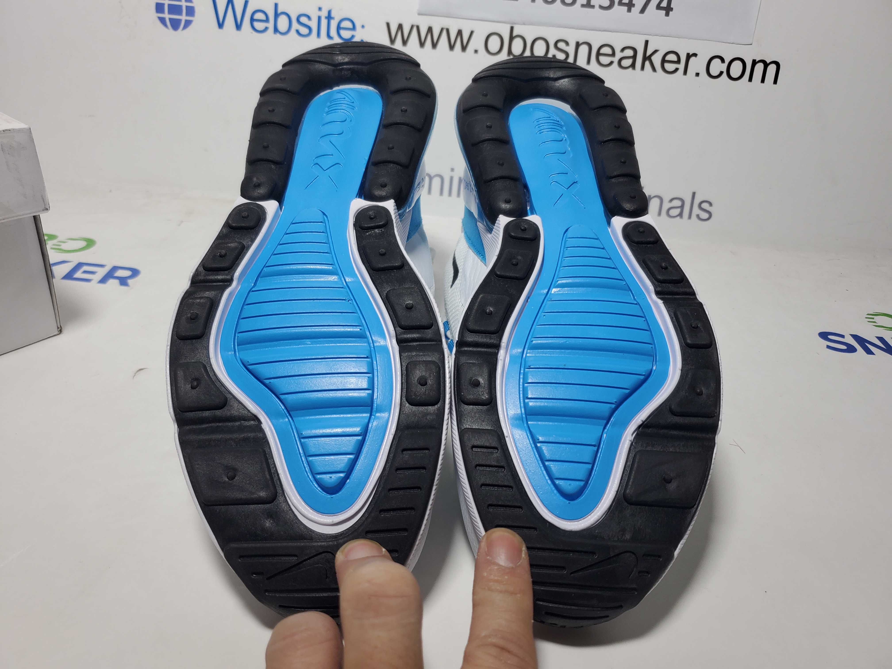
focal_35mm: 26
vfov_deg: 53.1
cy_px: 334
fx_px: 670
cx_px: 446
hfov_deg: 67.3
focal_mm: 4.3
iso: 50
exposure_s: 1/518
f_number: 1.5
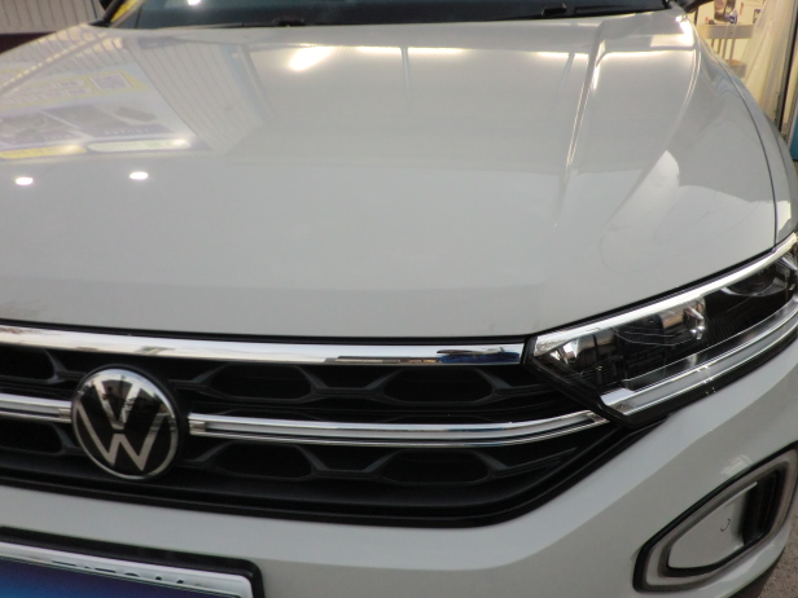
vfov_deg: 51.4
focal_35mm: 27
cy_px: 303
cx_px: 407
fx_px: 622
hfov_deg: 65.3
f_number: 2.8
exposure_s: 1/60
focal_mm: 4.7
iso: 200
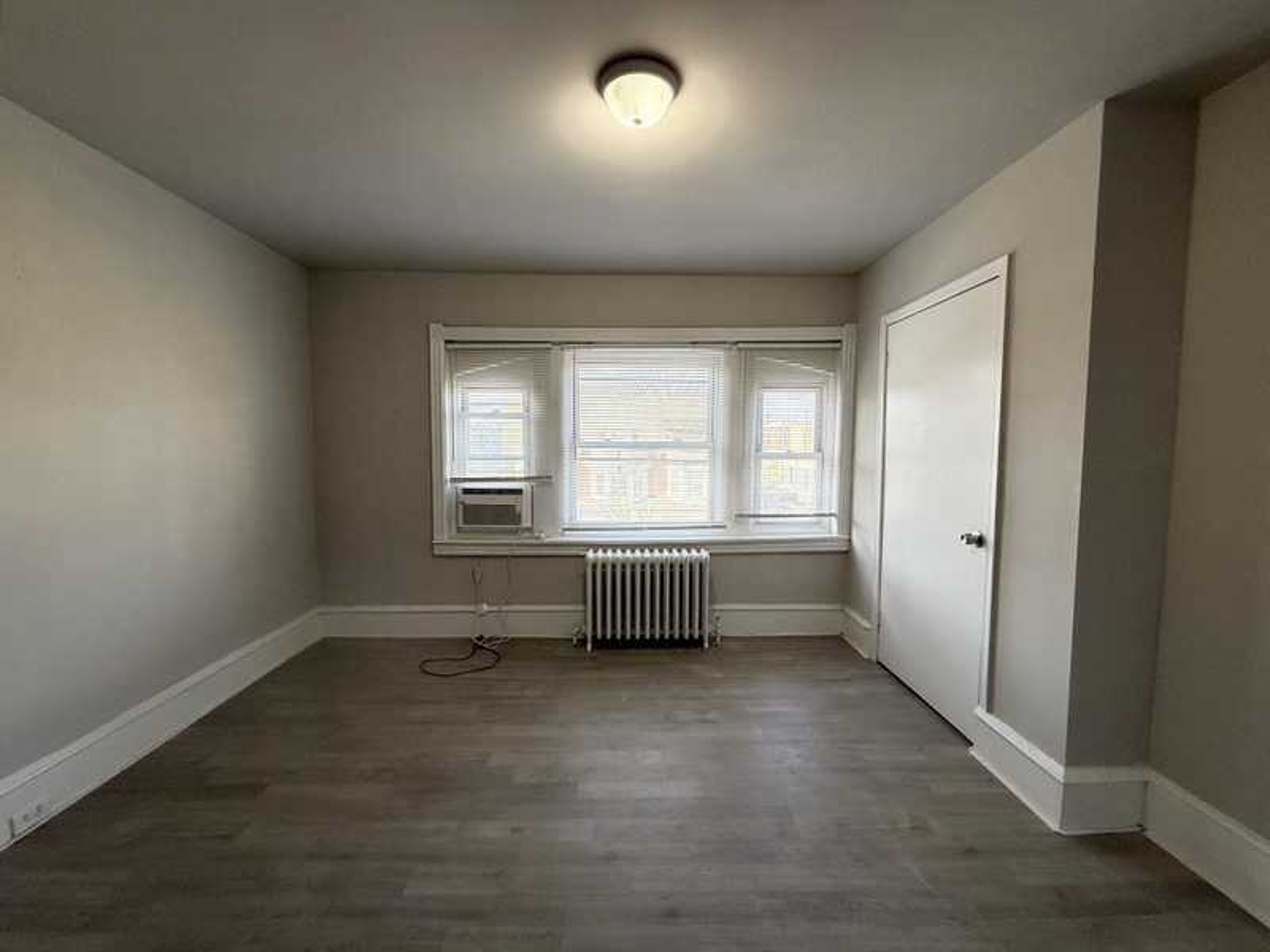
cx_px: 635
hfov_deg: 102.1
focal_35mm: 14
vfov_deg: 85.7
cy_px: 476
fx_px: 514
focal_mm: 2.22
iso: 80
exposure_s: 1/120
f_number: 2.2
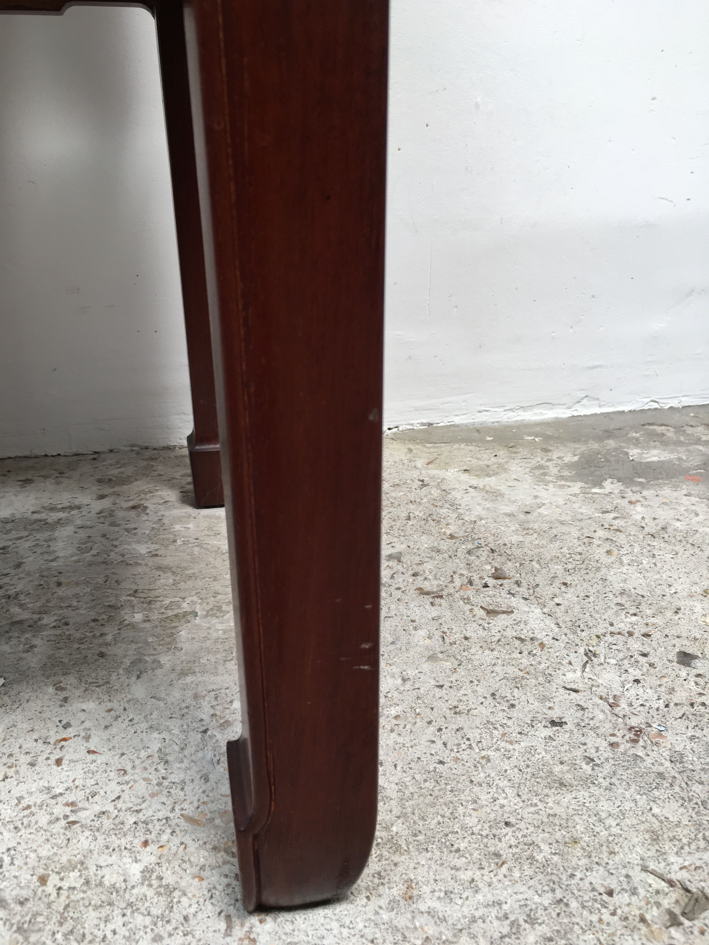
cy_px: 472
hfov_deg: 48.2
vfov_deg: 61.7
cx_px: 354
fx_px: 792
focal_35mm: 29
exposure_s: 1/100
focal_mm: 4.15
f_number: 2.2
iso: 32
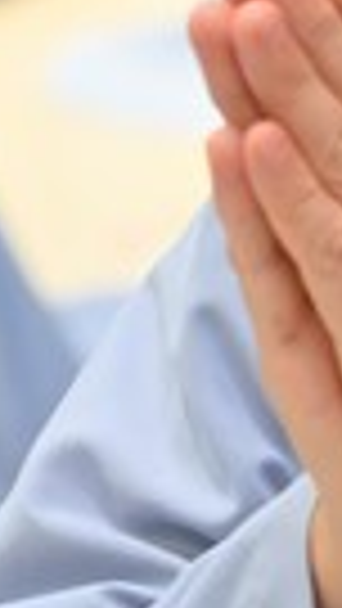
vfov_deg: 3.6
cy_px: 225
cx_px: 657
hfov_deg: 2.0
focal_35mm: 606
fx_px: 9764
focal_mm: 120
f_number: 5
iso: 1600
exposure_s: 1/60
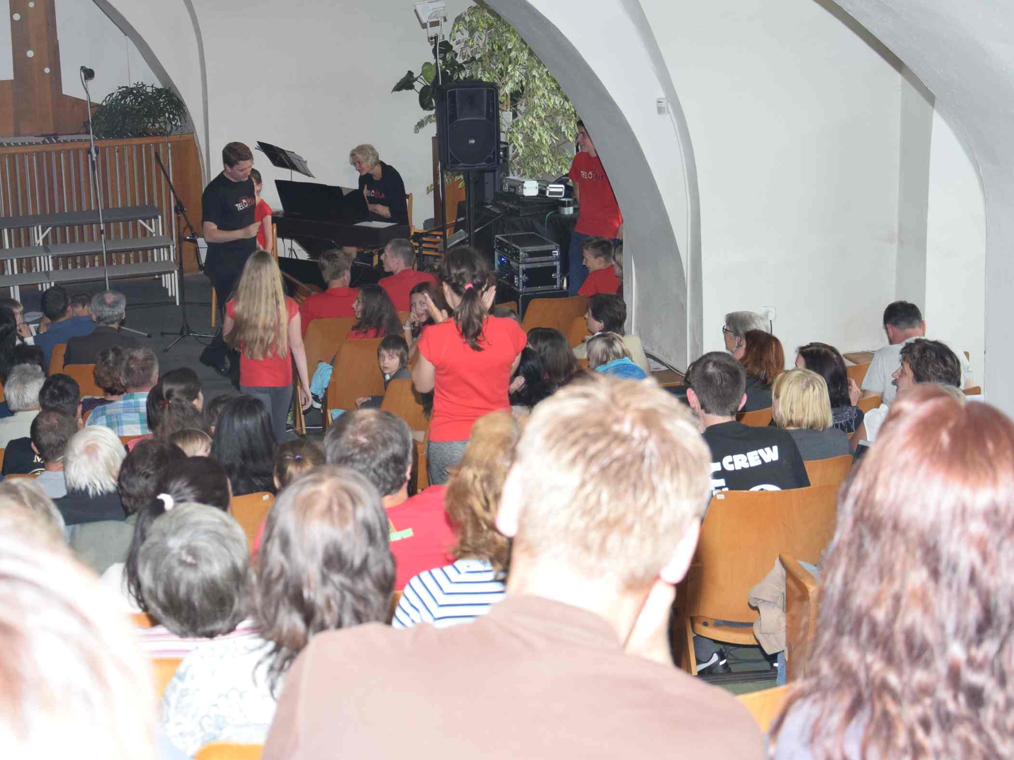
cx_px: 412
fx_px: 2099
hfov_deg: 27.1
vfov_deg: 20.5
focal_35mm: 72
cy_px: 280
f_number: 4.5
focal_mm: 35
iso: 800
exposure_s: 1/125
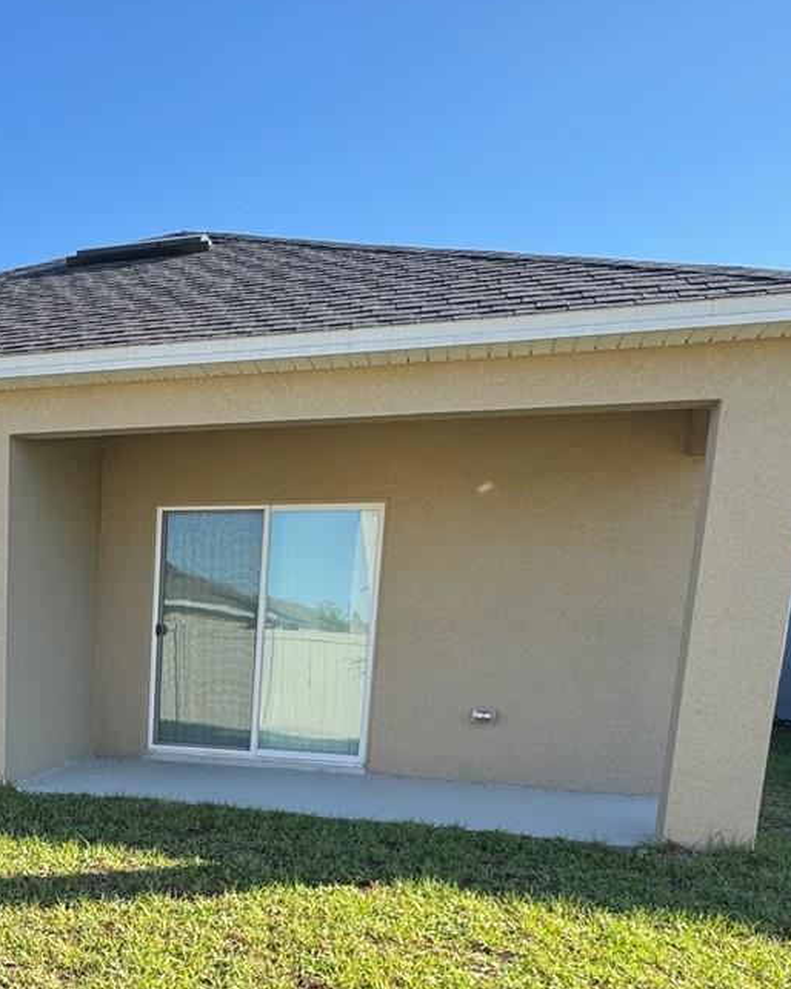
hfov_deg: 39.8
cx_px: 65
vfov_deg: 49.5
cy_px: 804
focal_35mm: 34
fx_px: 995
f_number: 2.2
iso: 40
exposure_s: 1/261
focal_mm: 2.22
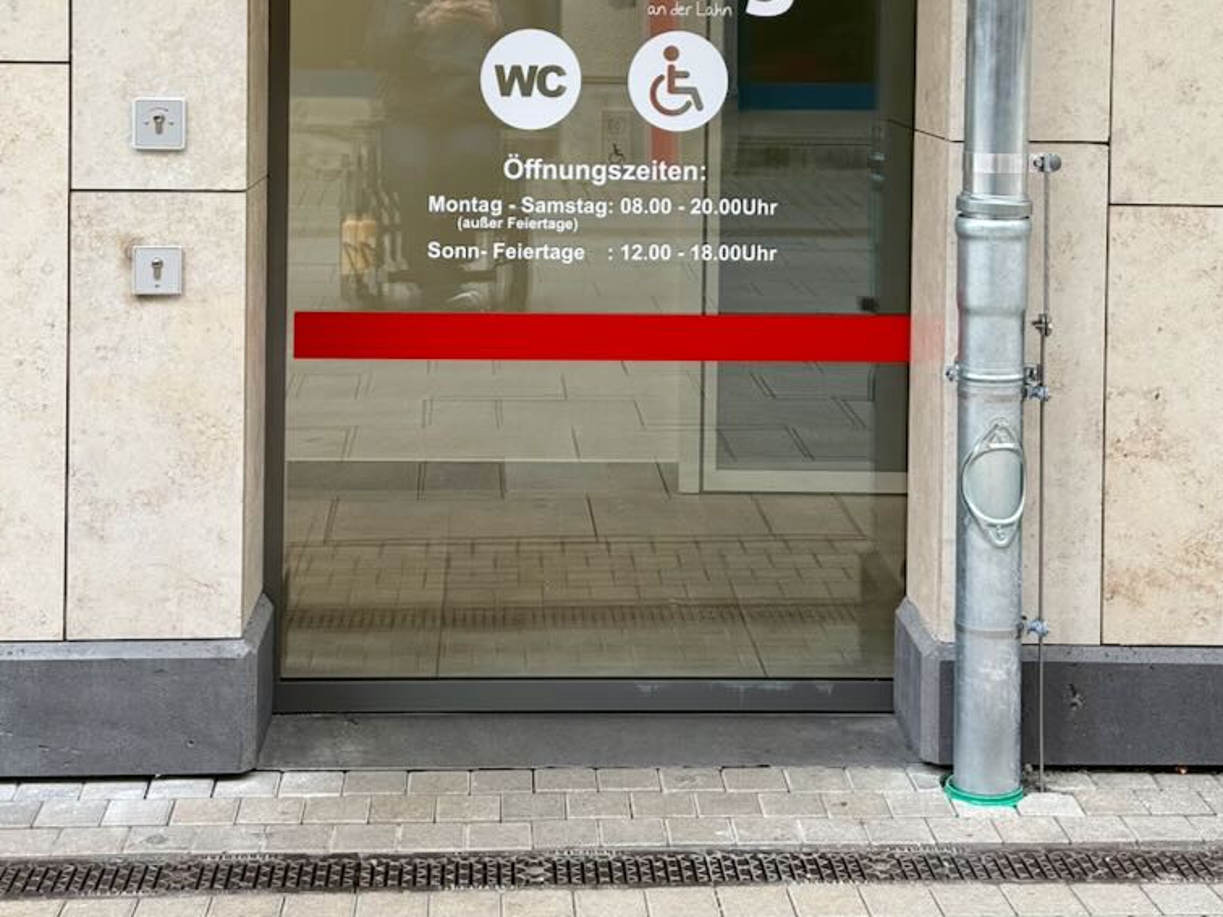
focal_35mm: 65
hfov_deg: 29.8
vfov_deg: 22.1
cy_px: 102
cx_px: 608
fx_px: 2296
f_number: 1.78
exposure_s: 1/326
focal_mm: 6.76
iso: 64
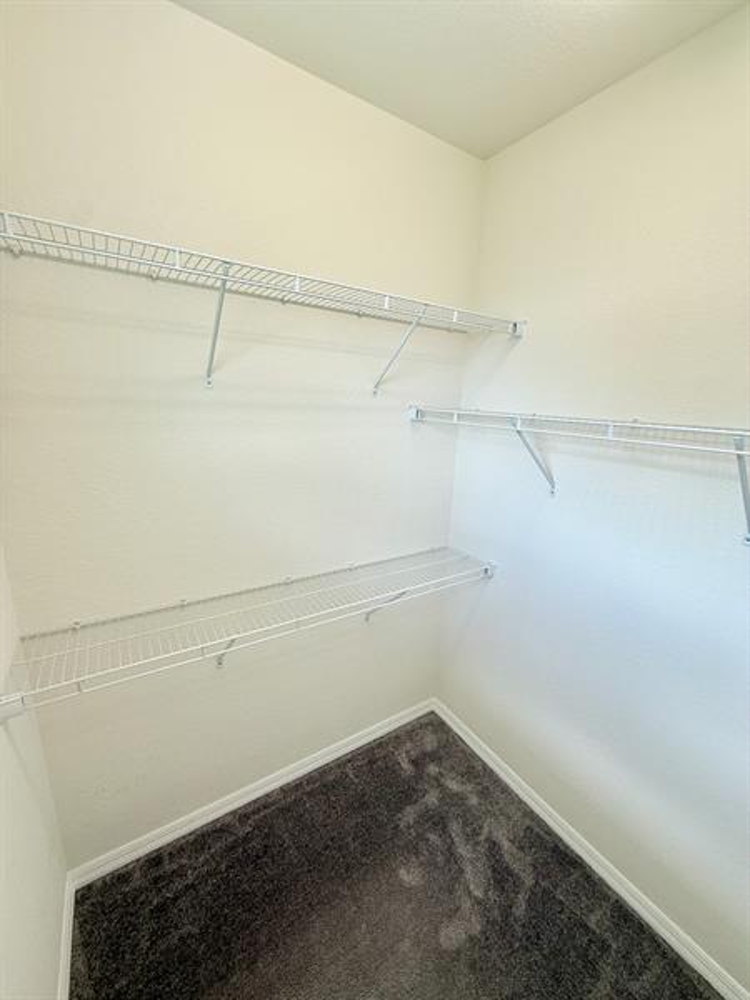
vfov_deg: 102.1
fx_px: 404
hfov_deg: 85.7
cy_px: 500
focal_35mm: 14
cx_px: 375
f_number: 2.2
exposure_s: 1/120
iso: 50
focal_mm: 2.22
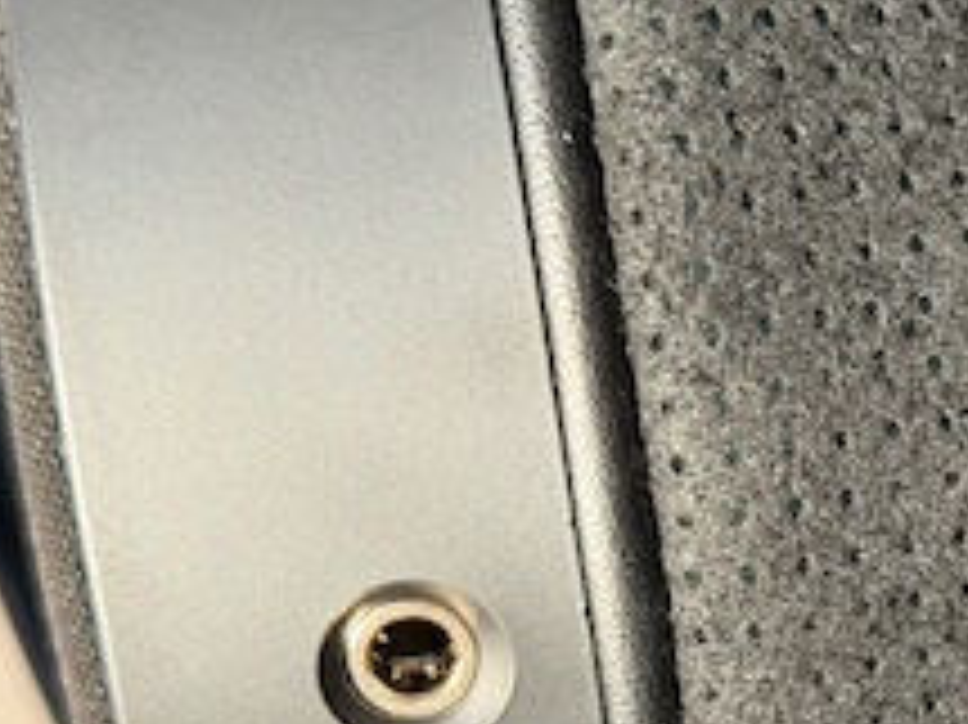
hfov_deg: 14.2
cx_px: 1243
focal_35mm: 134
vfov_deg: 11.0
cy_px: 684
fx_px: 3745
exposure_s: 1/172
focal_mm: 6.76
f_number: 1.78
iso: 50
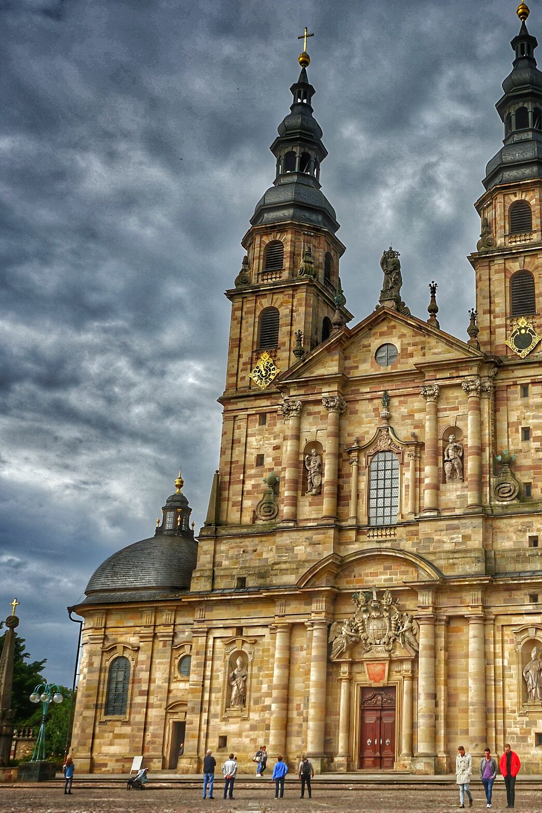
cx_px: 461
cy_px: 399
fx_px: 971
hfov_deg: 30.2
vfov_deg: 45.4
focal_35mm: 43
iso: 100
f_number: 14
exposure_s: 1/125
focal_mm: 28
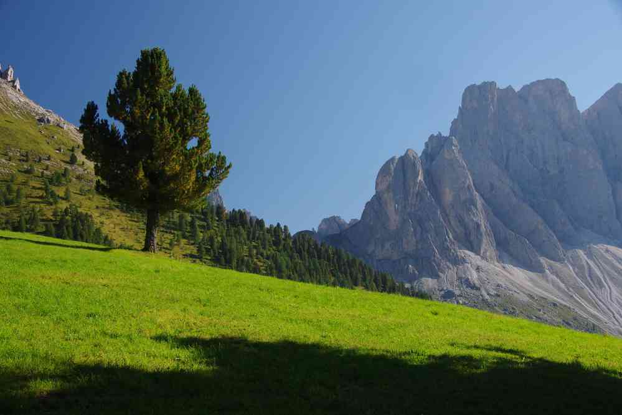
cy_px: 208
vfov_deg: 27.5
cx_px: 311
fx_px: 847
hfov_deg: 40.3
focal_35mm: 49
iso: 200
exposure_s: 1/60
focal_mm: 32.5
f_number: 11
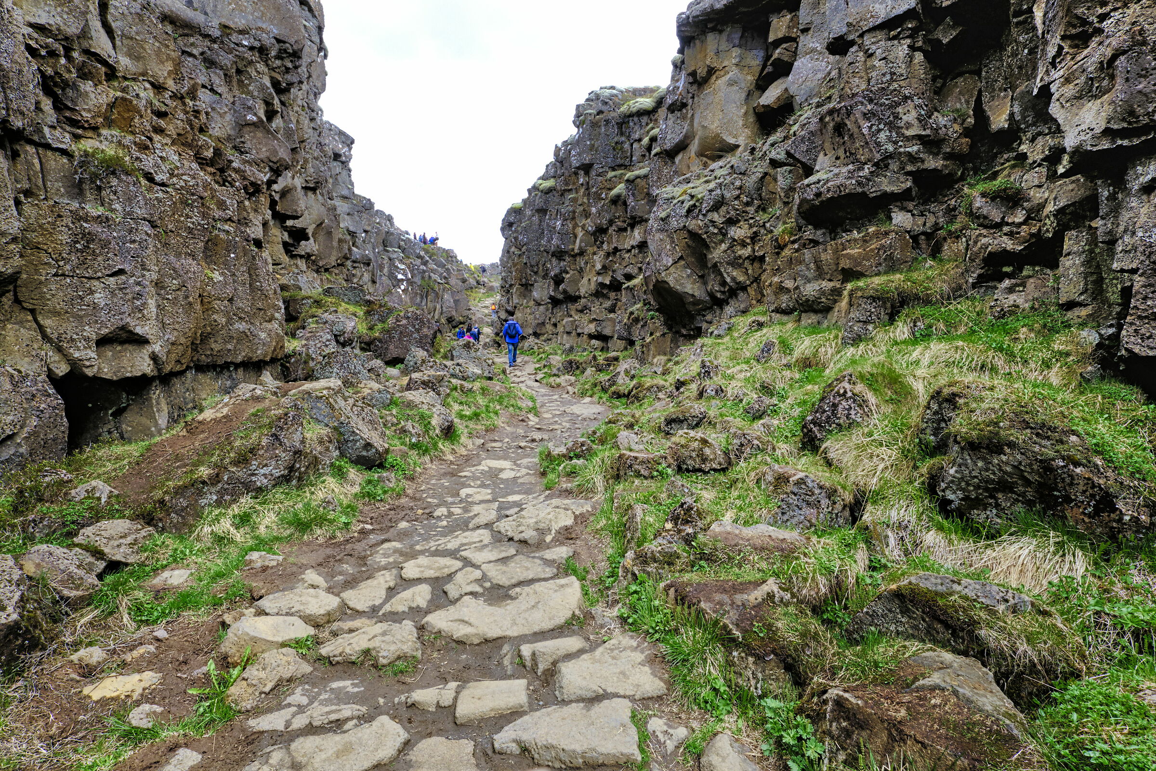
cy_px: 386
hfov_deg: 90.0
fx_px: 578
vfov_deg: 67.4
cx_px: 578
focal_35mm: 18
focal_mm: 12
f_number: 10
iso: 250
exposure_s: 1/60
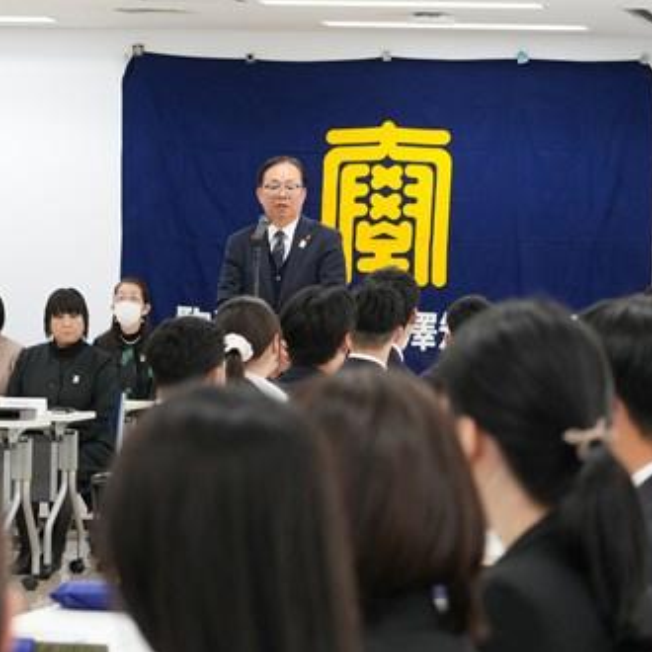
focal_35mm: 135
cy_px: 327
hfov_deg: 12.9
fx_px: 2877
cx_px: 205
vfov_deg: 12.9
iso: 1250
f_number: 4.5
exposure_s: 1/125
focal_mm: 70
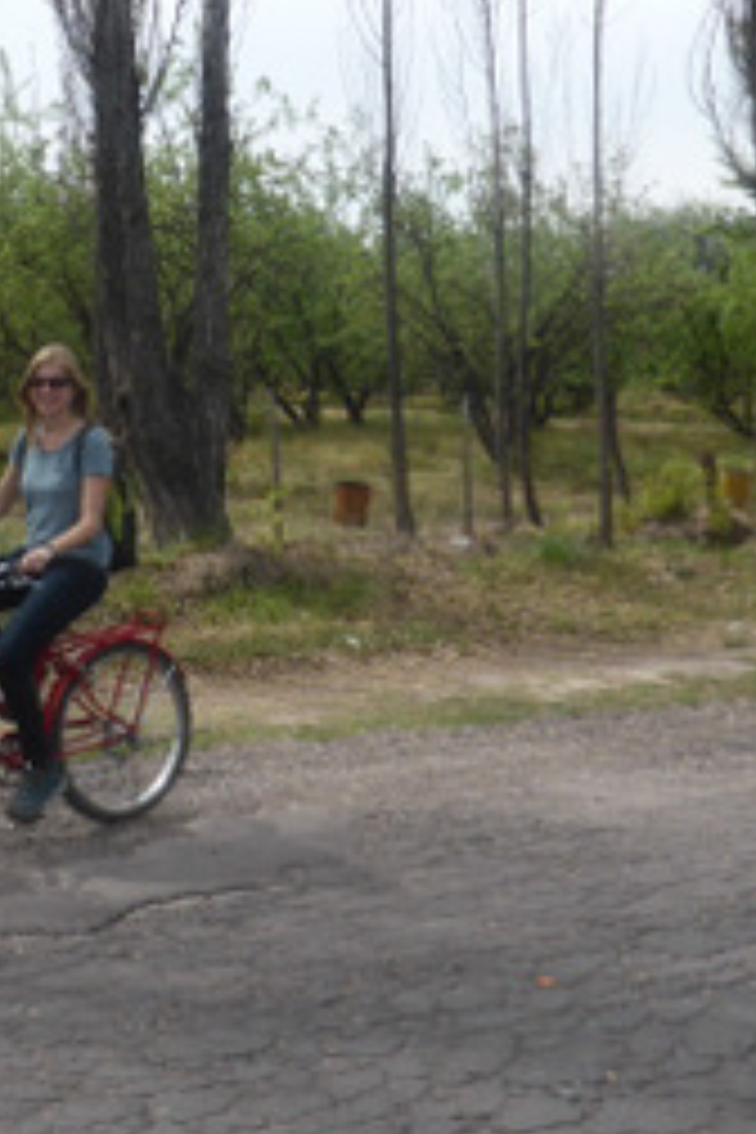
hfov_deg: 21.7
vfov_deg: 31.9
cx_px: 202
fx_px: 1953
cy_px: 320
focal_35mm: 62
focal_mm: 4.3
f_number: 3.3
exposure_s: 1/1300
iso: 100
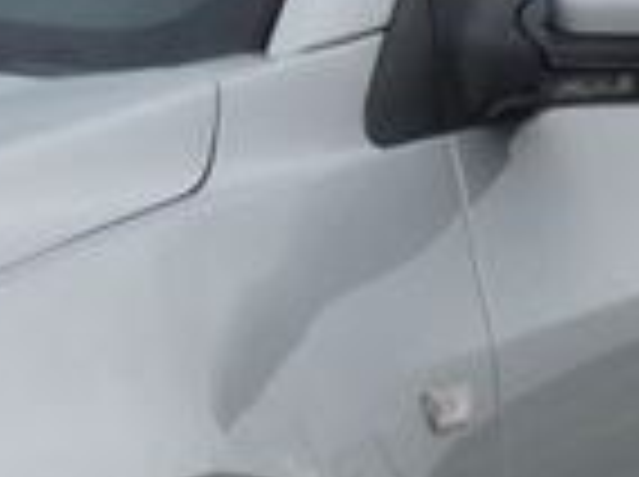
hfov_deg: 2.5
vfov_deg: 1.9
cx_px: -360
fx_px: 14669
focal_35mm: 796
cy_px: 513
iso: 80
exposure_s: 1/320
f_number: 5.6
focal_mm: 19.7
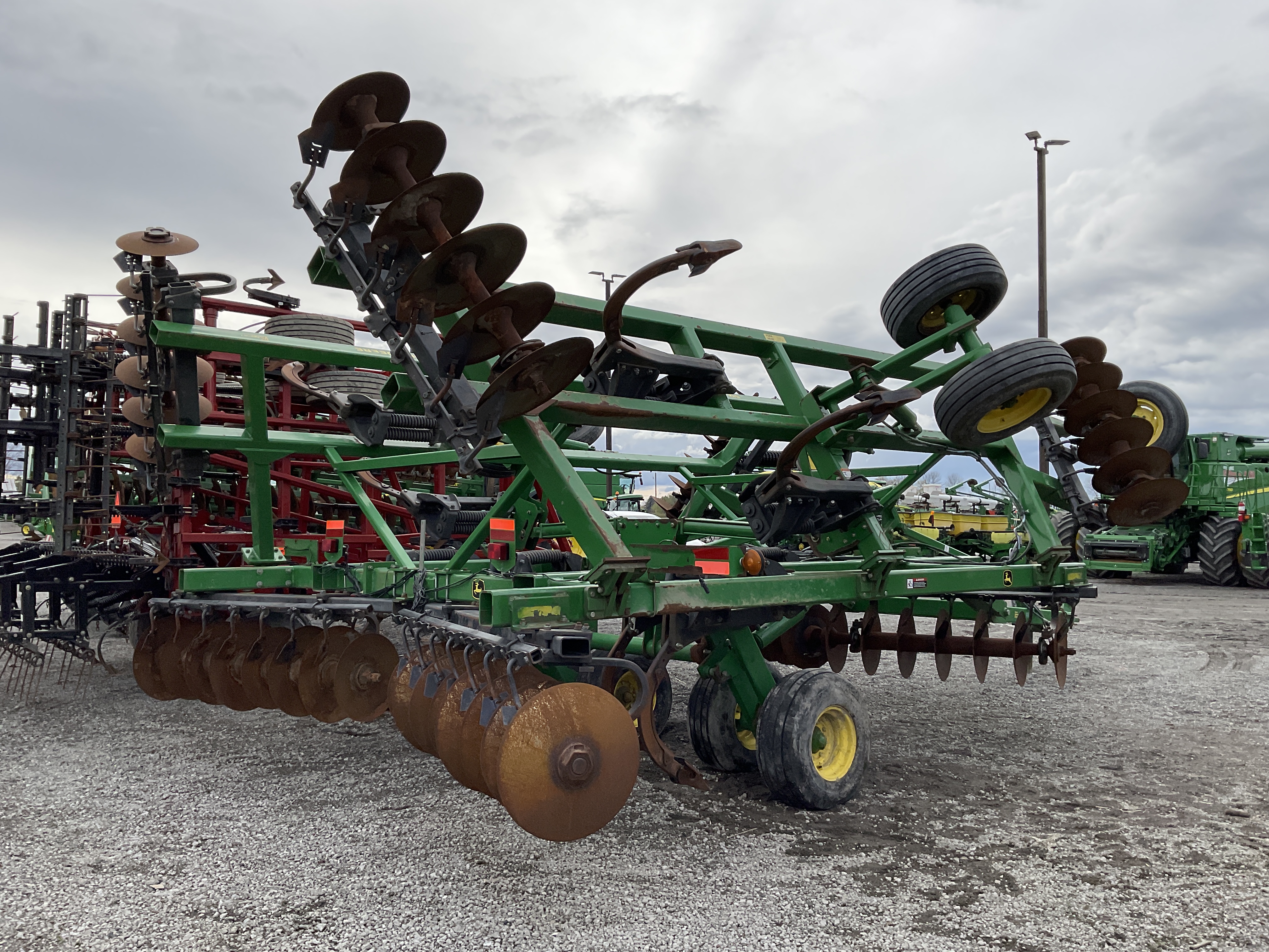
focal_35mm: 29
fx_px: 1063
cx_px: 634
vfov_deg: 48.2
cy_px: 476
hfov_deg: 61.7
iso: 20
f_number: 1.8
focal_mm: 3
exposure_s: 1/2427
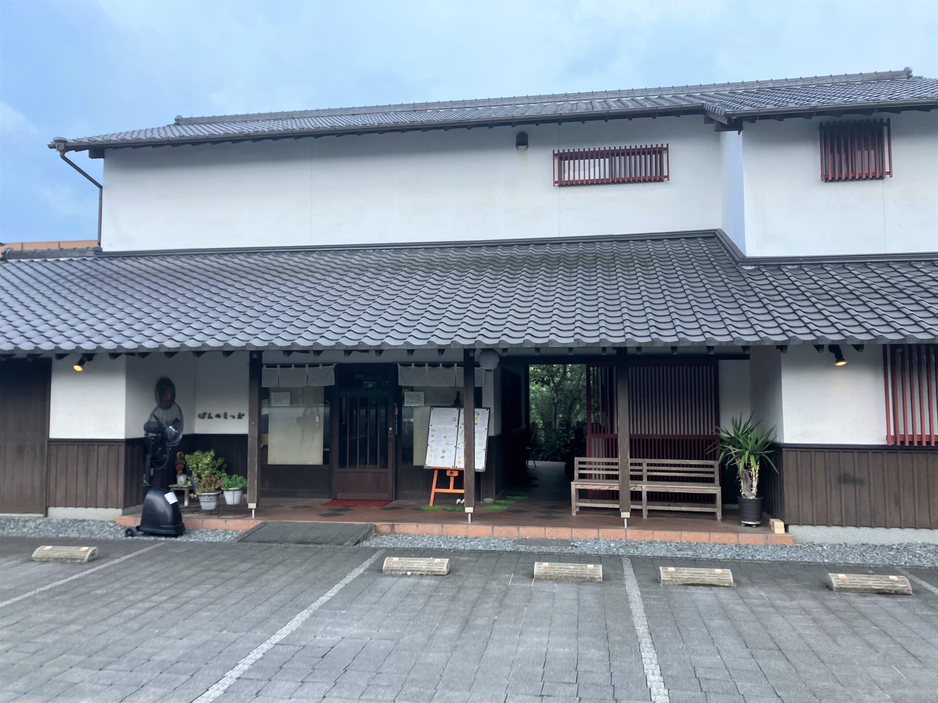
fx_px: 759
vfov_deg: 49.7
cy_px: 352
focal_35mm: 28
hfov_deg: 63.4
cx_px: 469
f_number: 1.8
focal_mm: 3.99
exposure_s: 1/471
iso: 32
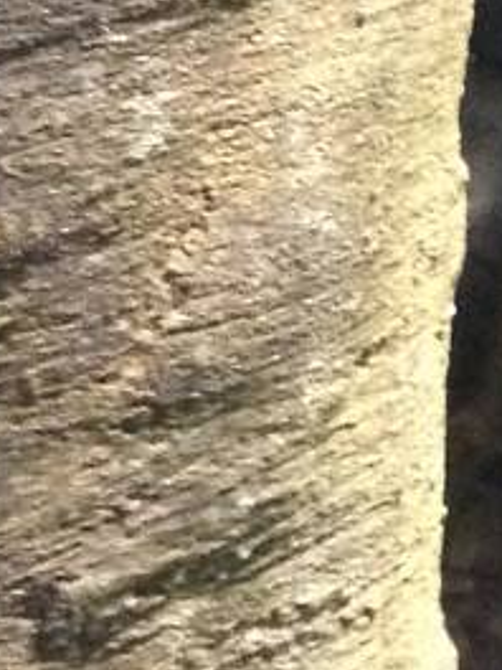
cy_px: -10
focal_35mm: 200
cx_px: 1042
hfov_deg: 7.1
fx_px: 3867
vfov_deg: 9.8
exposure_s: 1/17
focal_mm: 4.12
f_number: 2.4
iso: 500
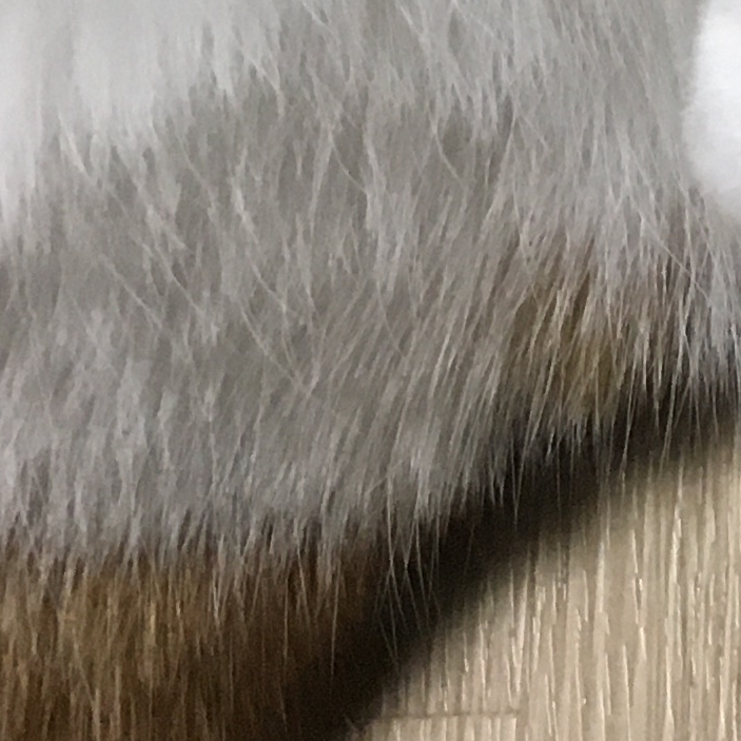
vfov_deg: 9.7
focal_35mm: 147
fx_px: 3560
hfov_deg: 10.8
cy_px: -1330
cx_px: 1480
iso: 80
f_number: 2.2
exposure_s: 1/30
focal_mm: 4.15
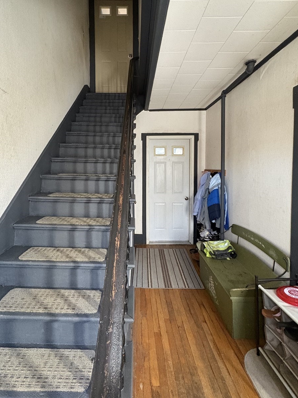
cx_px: 132
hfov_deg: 71.3
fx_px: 207
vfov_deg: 87.4
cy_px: 175
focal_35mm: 18
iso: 640
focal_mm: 2.22
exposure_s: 1/60
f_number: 2.2
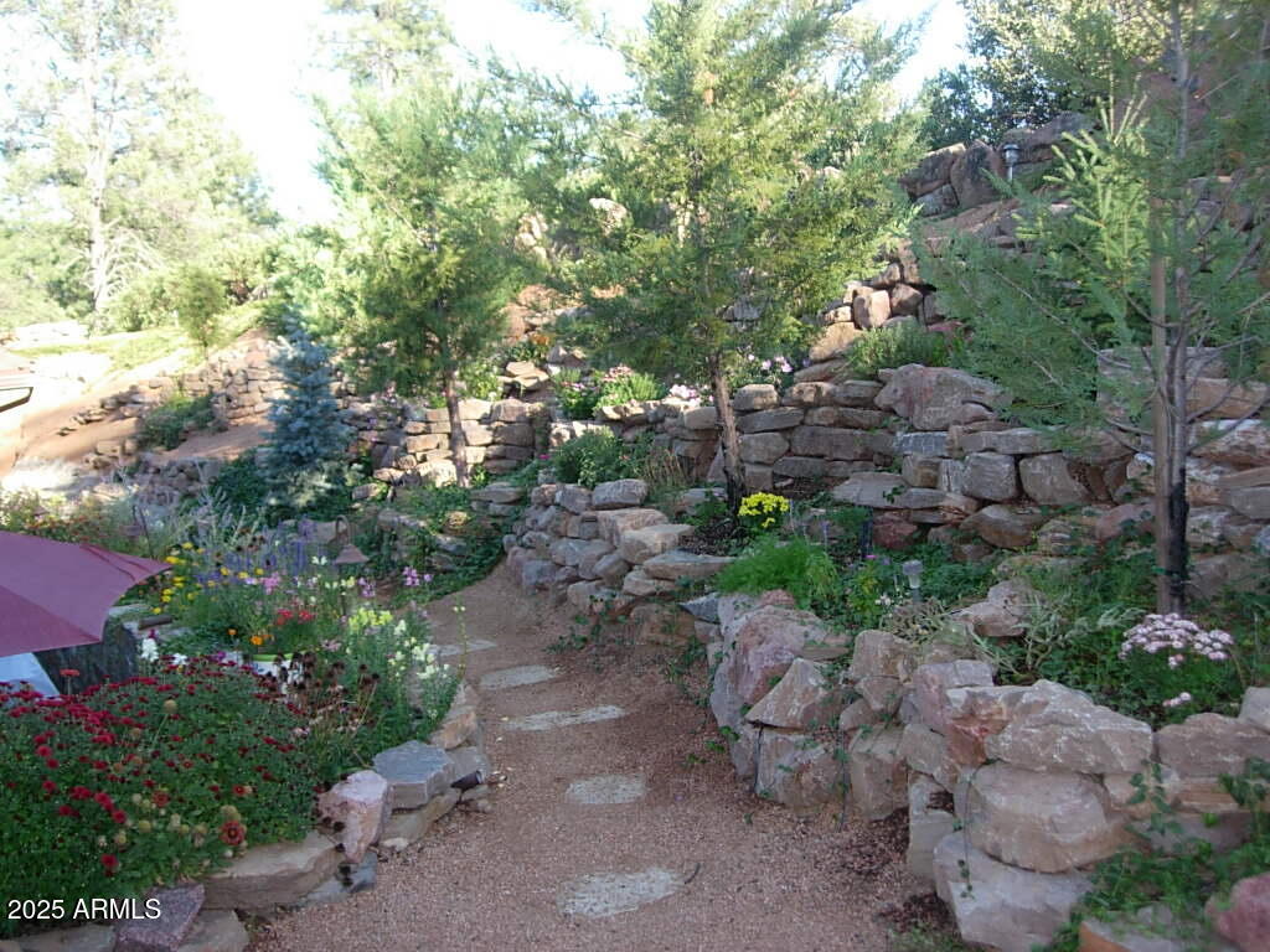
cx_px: 635
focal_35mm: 38
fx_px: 1394
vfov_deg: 37.7
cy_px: 476
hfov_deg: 49.0
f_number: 2.8
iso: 79
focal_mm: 7.8
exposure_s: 1/222
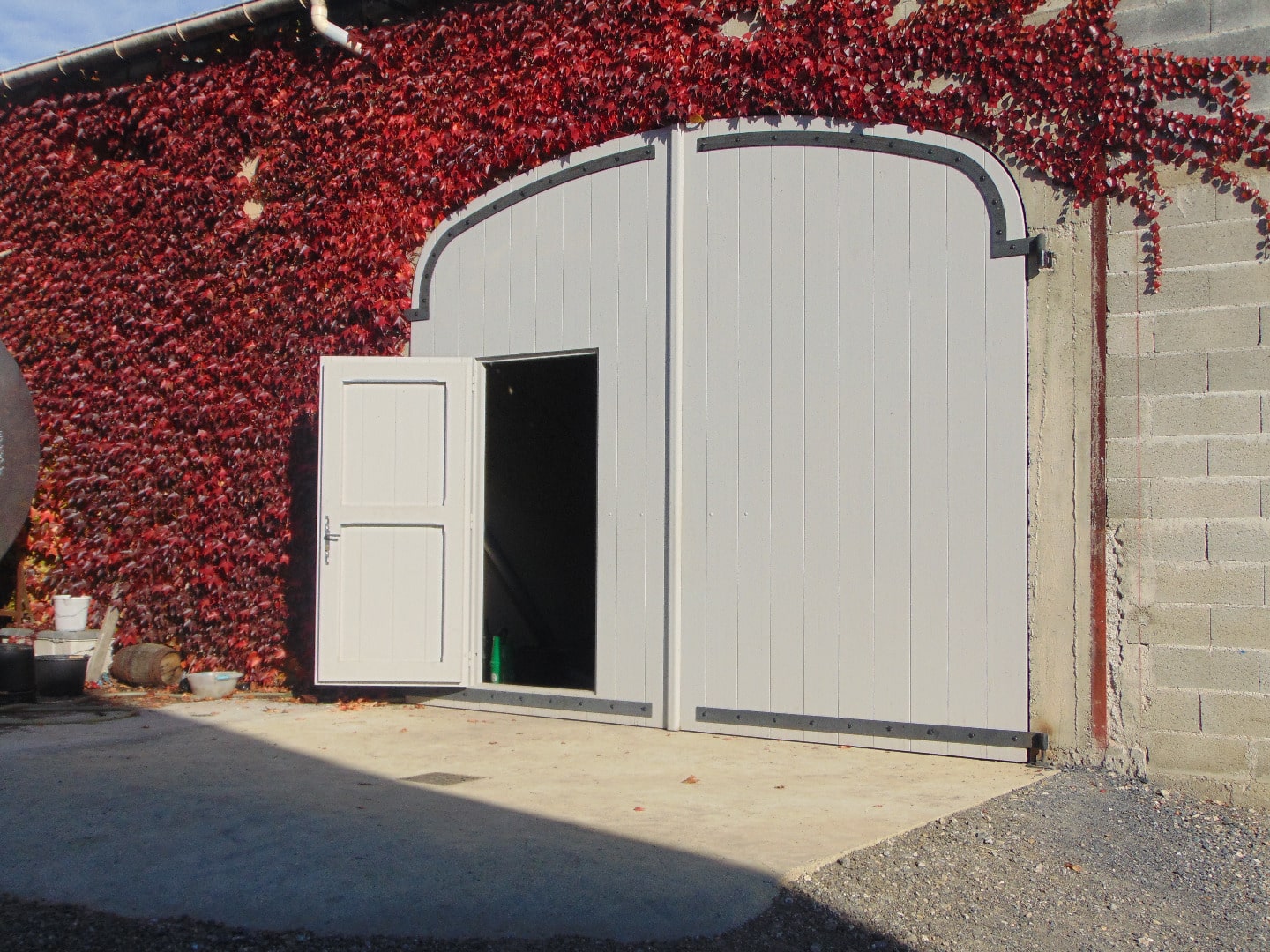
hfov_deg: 44.8
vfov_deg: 34.3
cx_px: 635
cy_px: 476
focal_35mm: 42
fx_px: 1541
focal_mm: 7.6
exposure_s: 1/250
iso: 80
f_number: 8.7
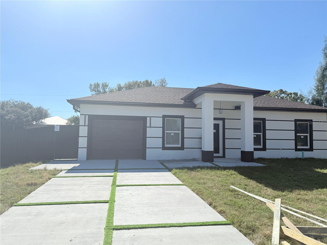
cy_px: 122
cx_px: 164
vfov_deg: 56.8
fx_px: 227
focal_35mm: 24
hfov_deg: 71.6
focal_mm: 6.76
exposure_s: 1/6711
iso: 100
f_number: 1.78
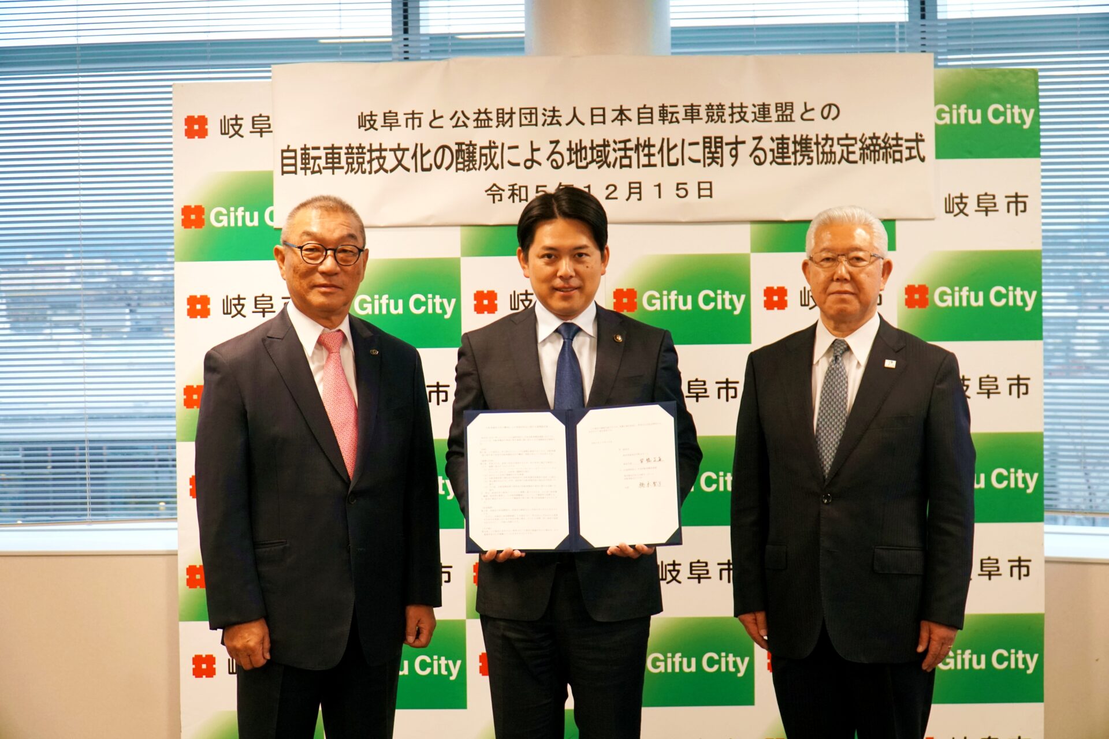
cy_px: 370
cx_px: 554
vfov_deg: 25.1
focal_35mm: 54
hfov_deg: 36.9
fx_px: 1663
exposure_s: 1/160
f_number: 4
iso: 1000
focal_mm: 36
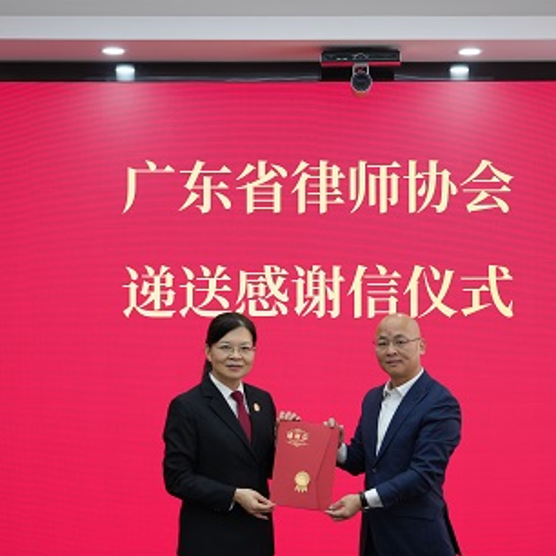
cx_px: 303
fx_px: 1454
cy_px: 349
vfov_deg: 21.6
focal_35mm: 80
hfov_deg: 21.6
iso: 800
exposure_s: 1/200
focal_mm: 48
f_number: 4
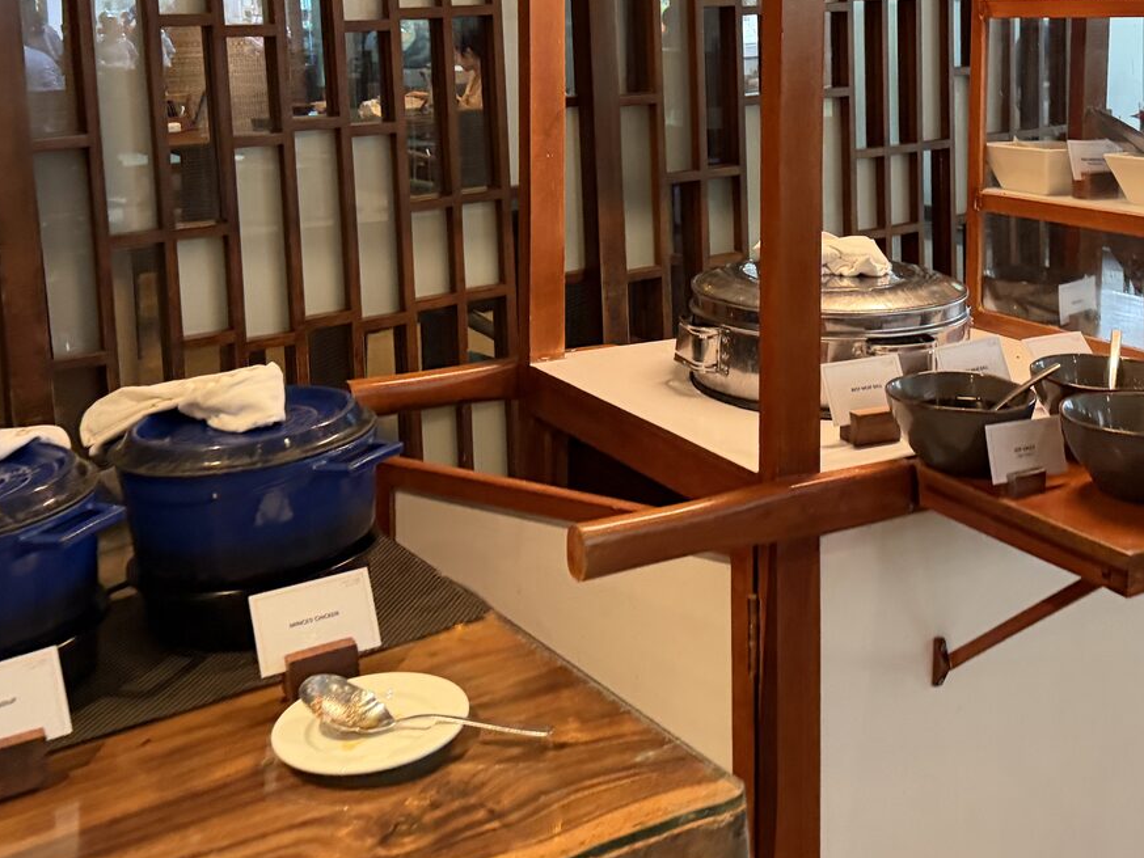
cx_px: 725
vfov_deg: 32.0
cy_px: 169
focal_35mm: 44
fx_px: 1454
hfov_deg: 42.6
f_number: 1.78
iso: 500
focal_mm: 6.76
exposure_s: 1/50
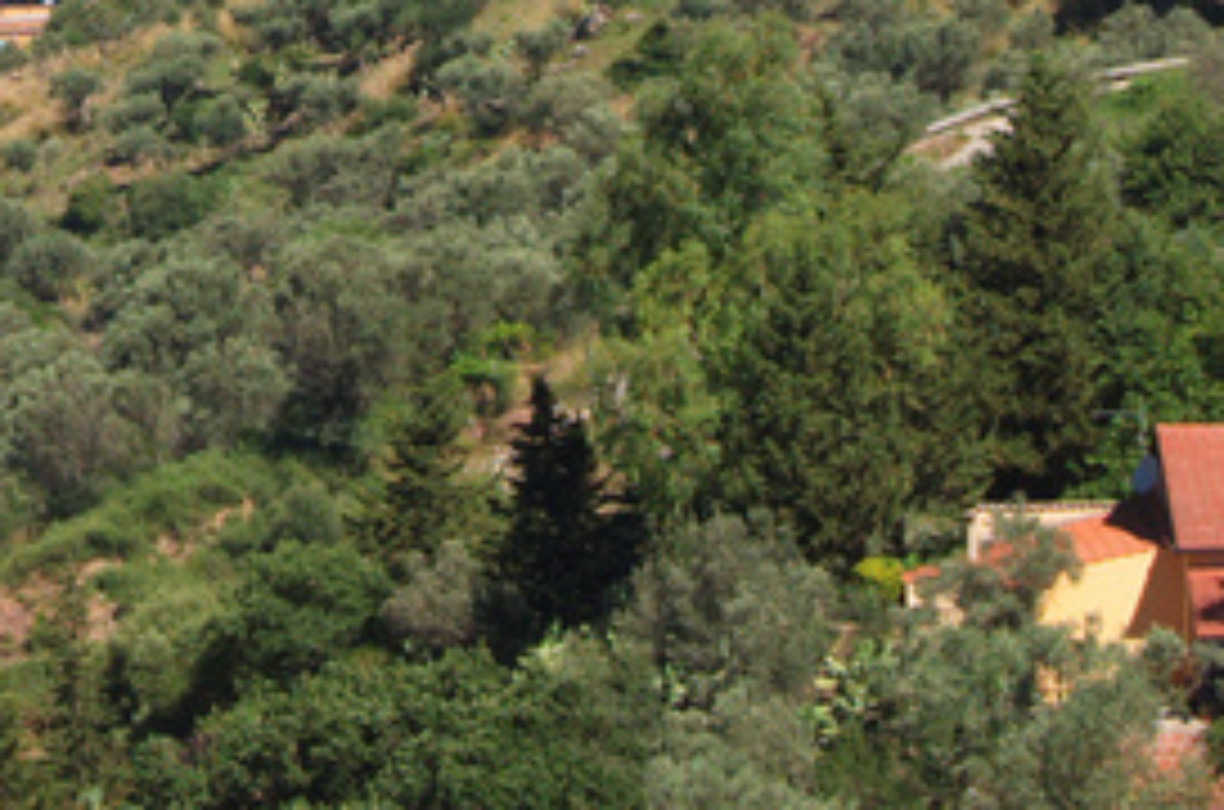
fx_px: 13941
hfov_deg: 5.0
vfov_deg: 3.3
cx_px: 47
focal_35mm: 411
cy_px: -880
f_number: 9.5
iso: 100
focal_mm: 44
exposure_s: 1/350
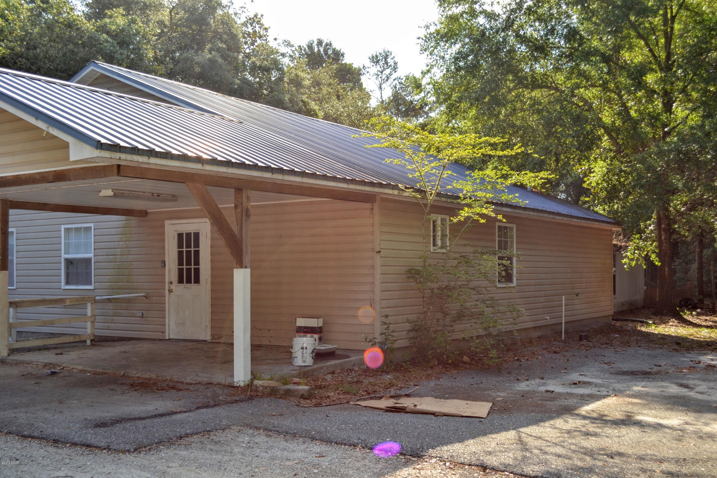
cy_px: 239
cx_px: 358
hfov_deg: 46.4
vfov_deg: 31.9
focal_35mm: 42
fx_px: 836
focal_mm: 28
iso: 100
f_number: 5.6
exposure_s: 1/200
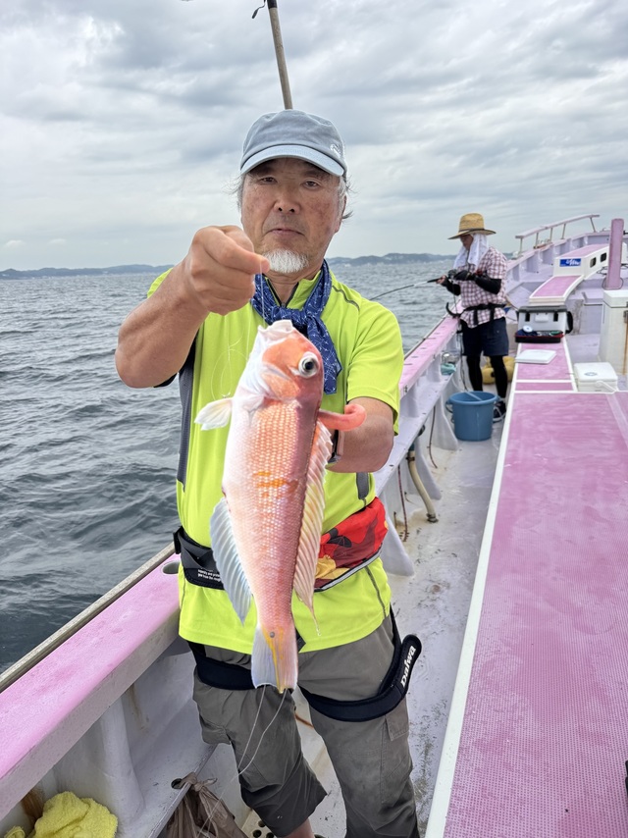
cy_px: 419
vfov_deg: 71.6
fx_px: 581
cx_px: 314
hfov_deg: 56.8
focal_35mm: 24
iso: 80
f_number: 1.78
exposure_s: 1/3413
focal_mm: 6.76
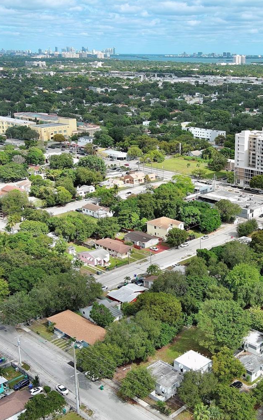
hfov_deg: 27.0
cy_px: 217
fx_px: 539
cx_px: 204
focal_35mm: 47
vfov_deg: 42.6
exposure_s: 1/1156
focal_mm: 10.57
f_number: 2.8
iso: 100
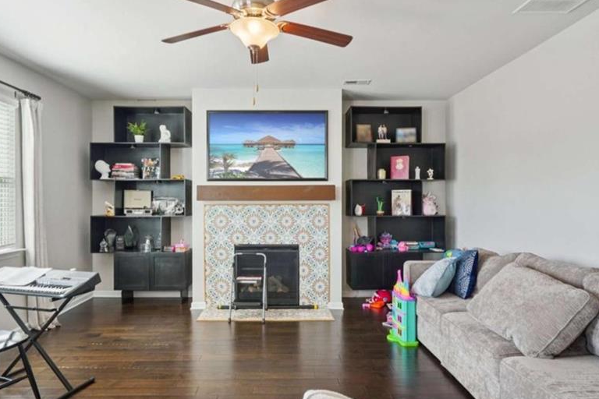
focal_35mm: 24
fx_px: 399
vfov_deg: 53.1
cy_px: 189
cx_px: 253
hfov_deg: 73.3
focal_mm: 18
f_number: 8
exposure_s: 1/30
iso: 100
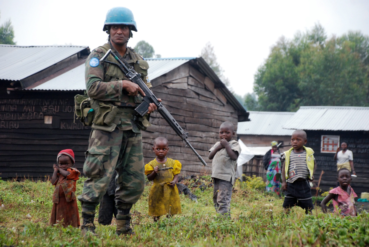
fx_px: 1385
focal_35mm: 135
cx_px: 184
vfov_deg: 10.2
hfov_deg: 15.2
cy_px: 124
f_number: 5.6
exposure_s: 1/500
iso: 800
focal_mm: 90
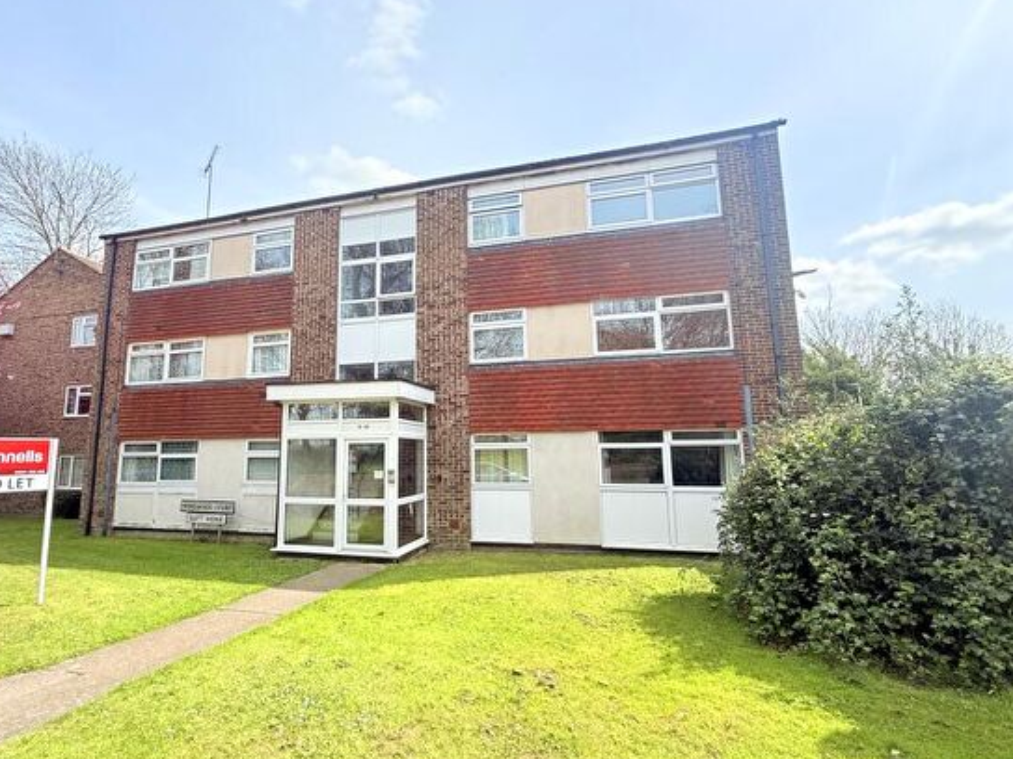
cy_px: 377
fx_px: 527
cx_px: 447
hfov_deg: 87.4
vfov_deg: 71.6
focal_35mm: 18
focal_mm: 2.22
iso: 64
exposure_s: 1/1167
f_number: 2.2
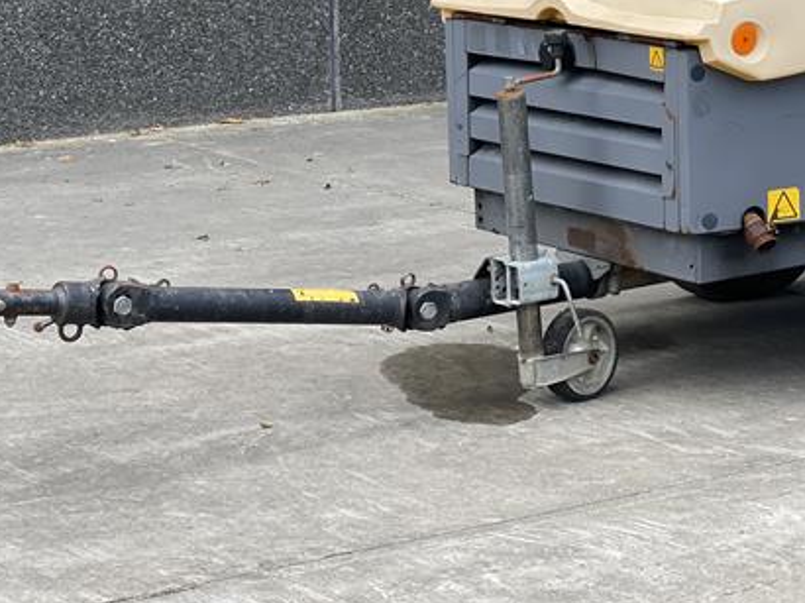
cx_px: 618
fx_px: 2905
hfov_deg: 15.7
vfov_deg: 11.8
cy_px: 84
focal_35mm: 125
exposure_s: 1/228
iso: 20
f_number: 2.2
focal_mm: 7.5
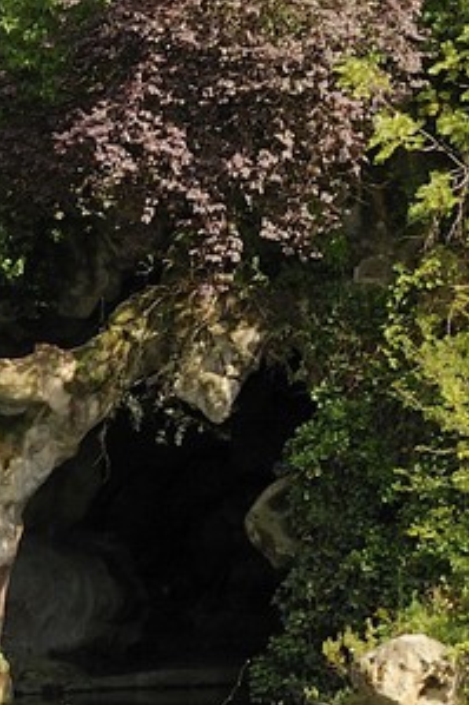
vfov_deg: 7.5
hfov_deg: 5.0
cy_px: -457
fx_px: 5243
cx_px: 1084
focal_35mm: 268
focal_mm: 50
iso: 200
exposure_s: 1/160
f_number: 8
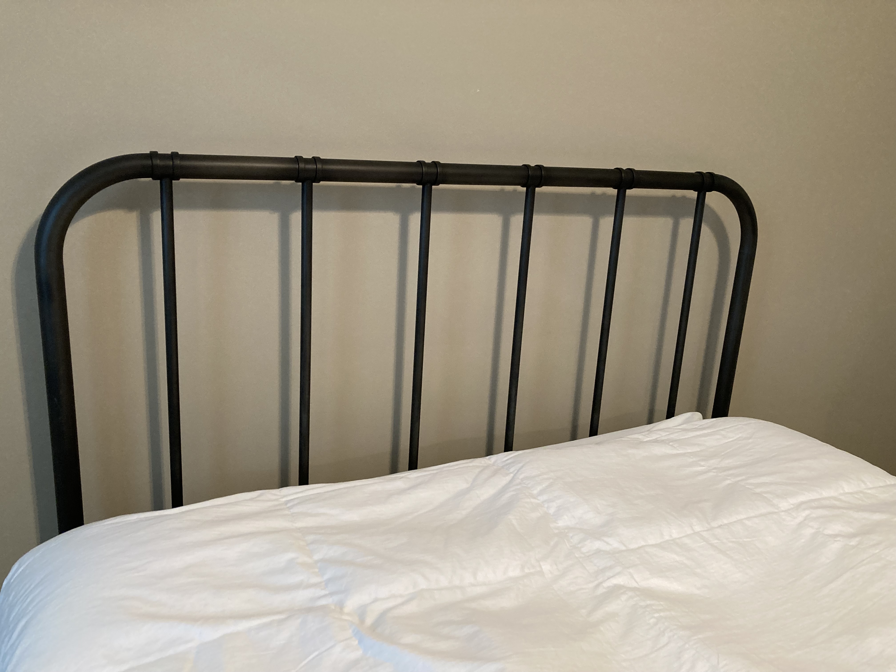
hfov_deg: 63.4
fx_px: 725
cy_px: 336
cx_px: 448
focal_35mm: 28
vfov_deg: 49.7
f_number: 1.8
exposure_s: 1/60
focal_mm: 3.99
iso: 250
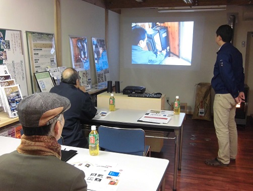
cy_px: 96
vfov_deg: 39.7
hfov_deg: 51.3
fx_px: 263
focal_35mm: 36
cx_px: 126
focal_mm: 6.4
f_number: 3.1
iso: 400
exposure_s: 1/20
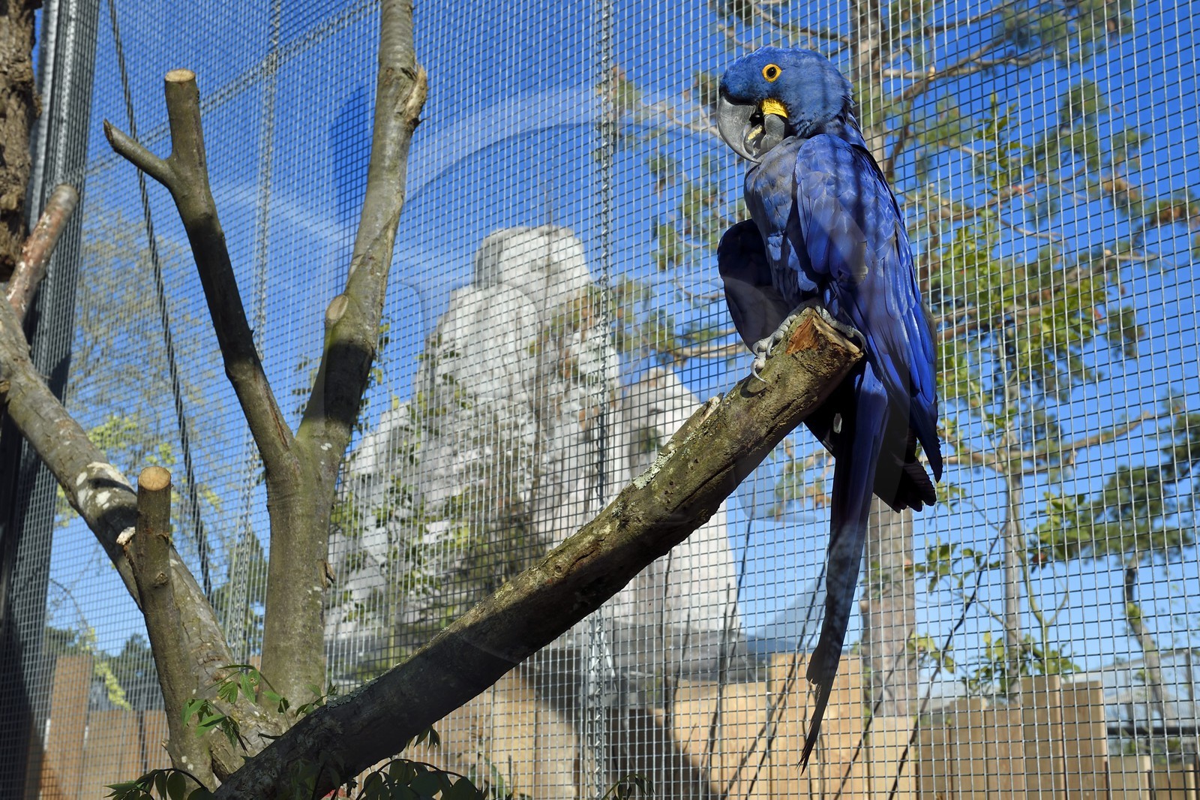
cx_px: 600
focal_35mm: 48
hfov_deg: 41.1
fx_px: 1600
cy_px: 400
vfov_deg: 28.1
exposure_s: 1/320
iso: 200
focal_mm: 48
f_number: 10
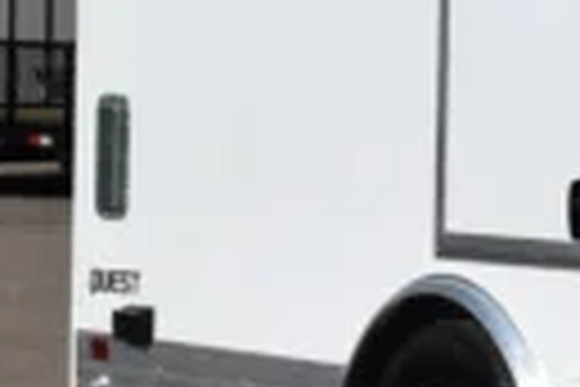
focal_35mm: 269
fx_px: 4335
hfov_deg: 7.0
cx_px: 1641
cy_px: -56
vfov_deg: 5.1
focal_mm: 29
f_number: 13
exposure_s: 1/640
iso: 200
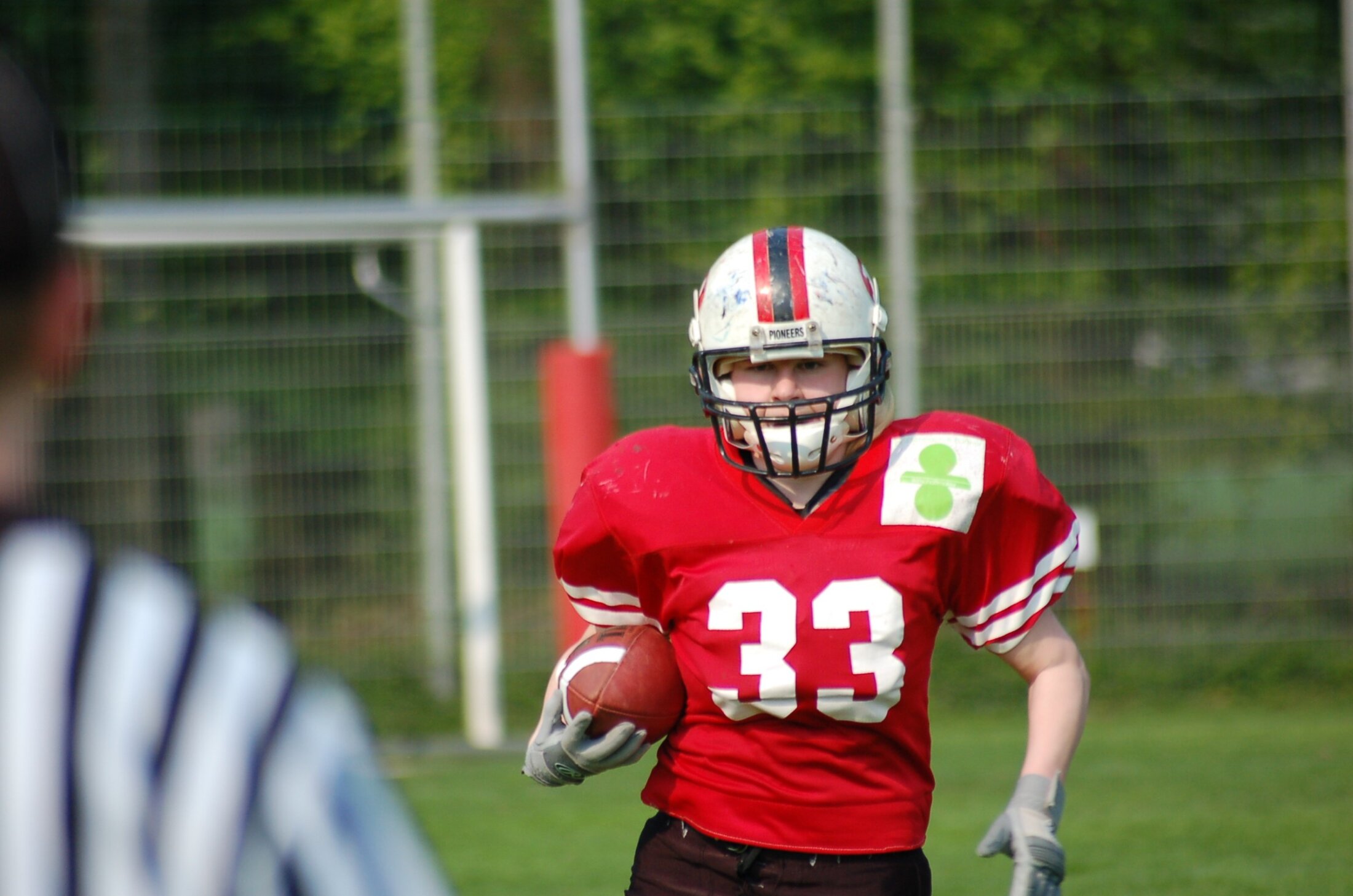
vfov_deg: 3.0
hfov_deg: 4.6
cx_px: 676
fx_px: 16880
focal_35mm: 450
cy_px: 448
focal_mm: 300
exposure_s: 1/1000
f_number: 5.6
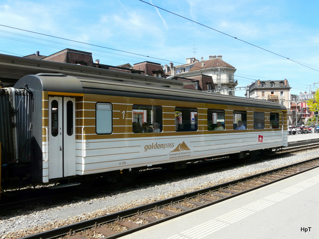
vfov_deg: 45.4
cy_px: 120
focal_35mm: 31
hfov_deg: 58.4
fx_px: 286
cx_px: 160
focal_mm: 5.1
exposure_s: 1/250
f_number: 5.6
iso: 100
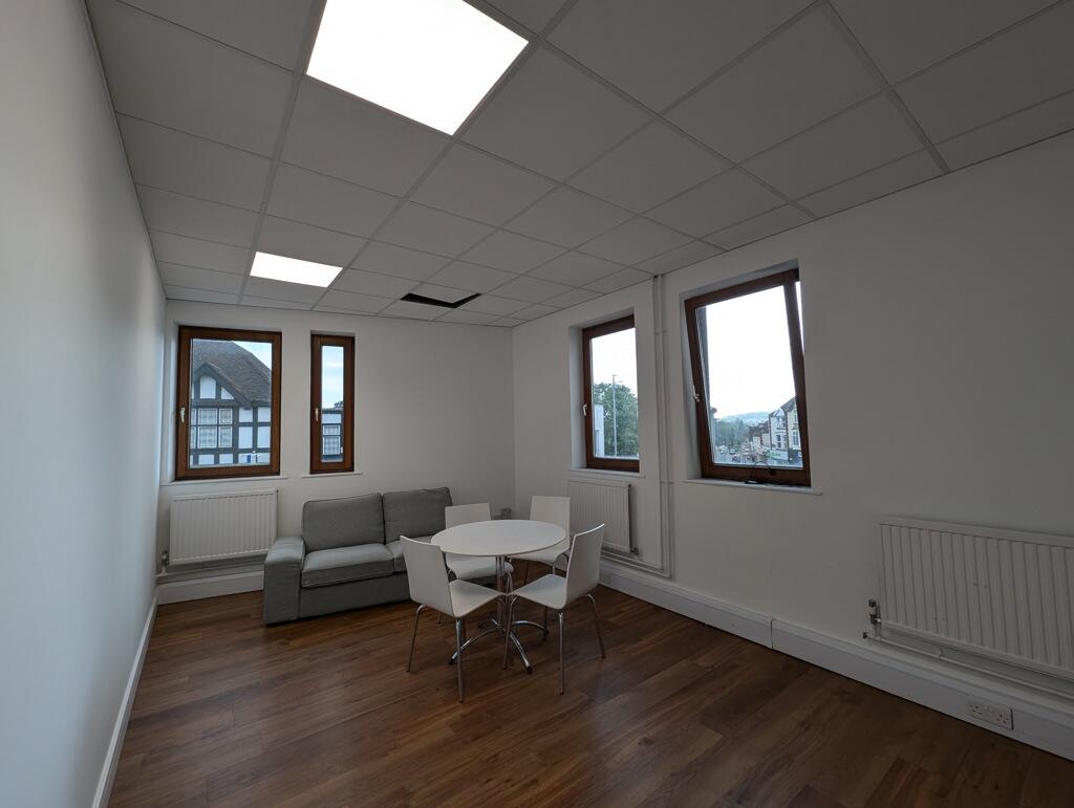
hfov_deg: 106.1
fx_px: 404
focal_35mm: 13
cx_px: 537
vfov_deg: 90.1
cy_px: 404
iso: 56
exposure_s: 1/100
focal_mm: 1.95
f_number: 2.2
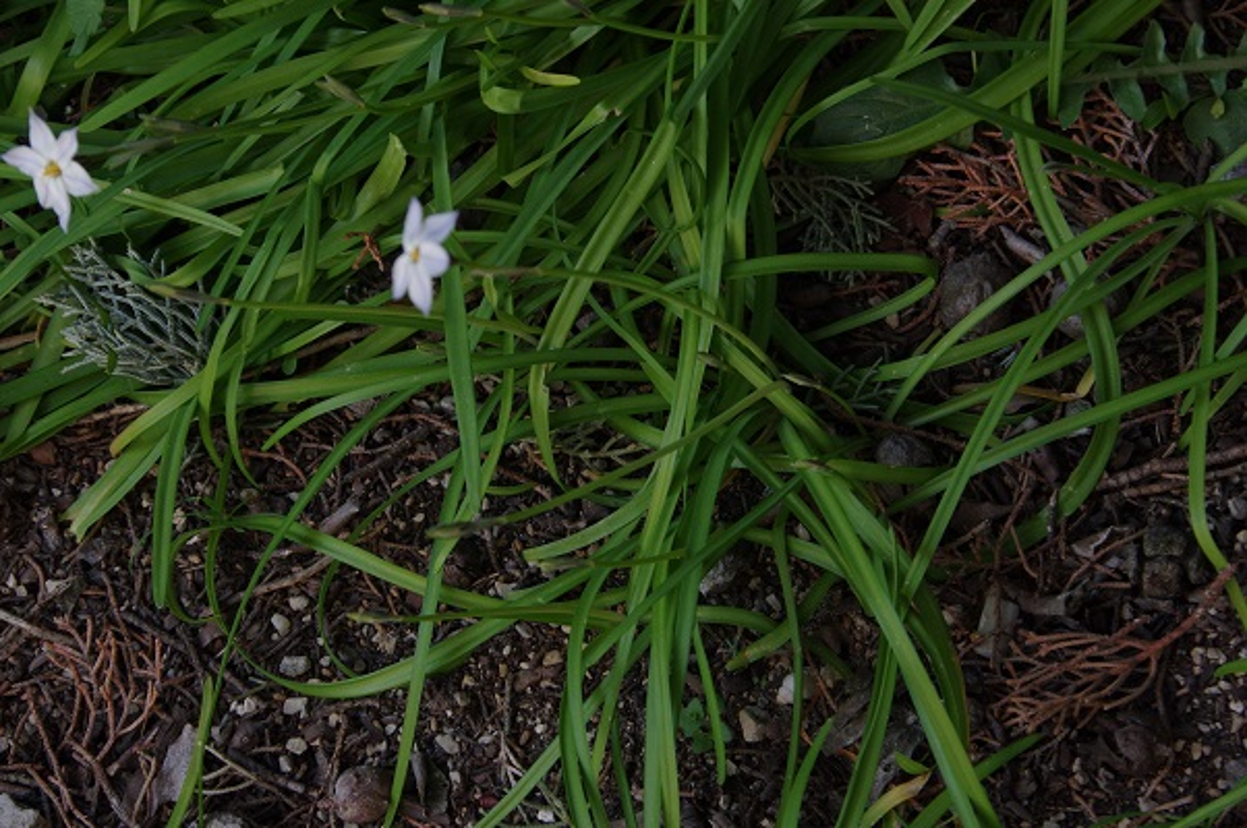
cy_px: 414
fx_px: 4048
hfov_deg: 17.5
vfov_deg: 11.7
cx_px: 624
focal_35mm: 117
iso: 800
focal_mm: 78
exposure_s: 1/320
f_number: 9
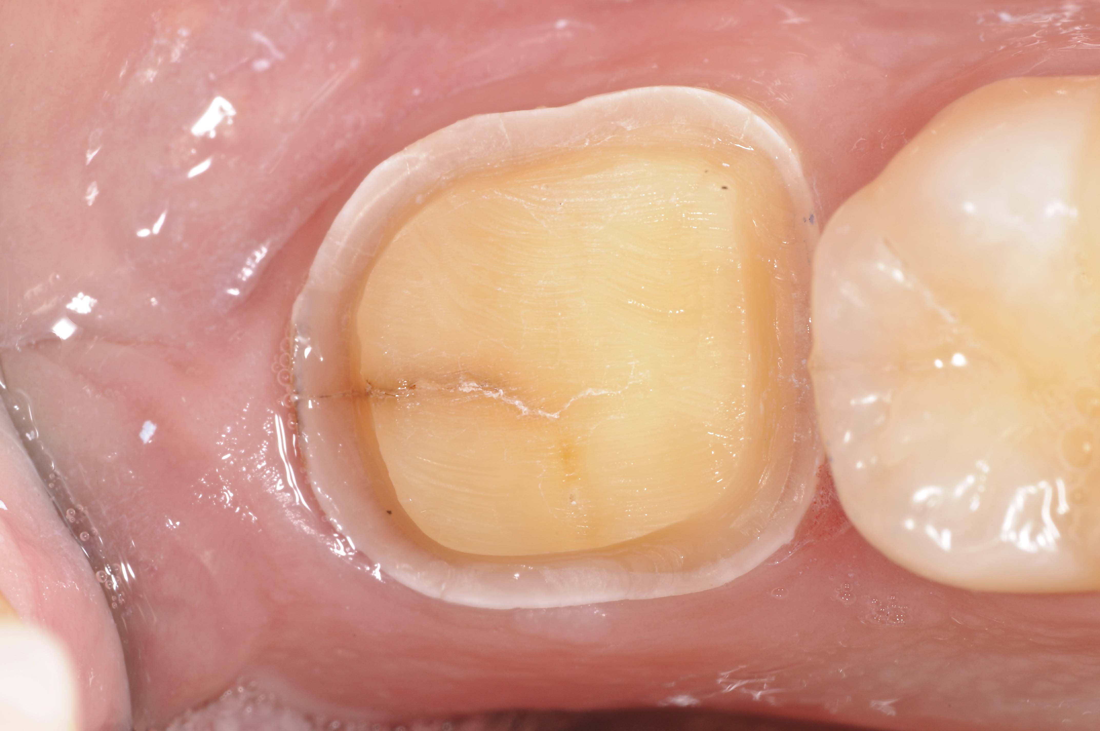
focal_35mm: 158
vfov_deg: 8.7
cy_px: 366
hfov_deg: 13.1
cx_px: 550
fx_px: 4807
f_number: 40
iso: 200
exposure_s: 1/200
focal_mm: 105
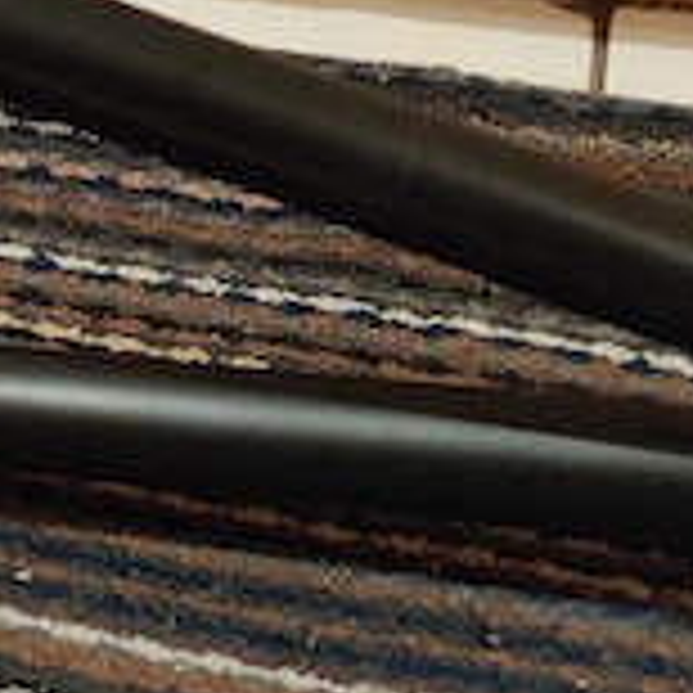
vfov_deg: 14.0
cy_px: 180
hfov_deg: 13.2
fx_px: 2809
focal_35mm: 124
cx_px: -364
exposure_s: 1/17
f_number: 1.65
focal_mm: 4.75
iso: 2000
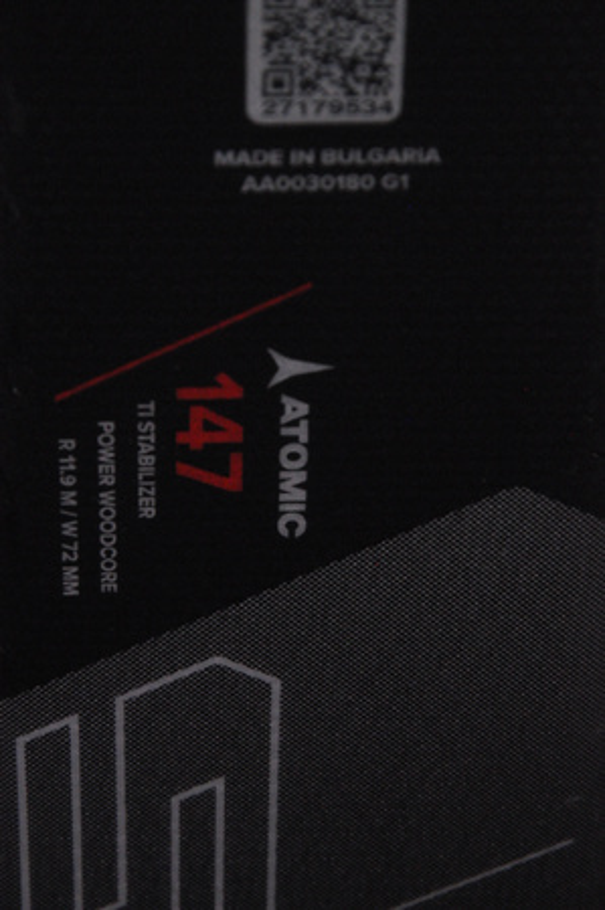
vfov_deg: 13.1
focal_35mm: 158
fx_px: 3979
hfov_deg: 8.7
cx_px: 302
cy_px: 455
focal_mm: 105
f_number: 9.5
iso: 3200
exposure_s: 1/125
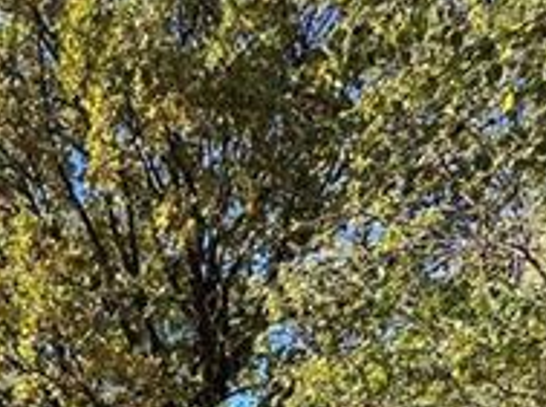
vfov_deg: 20.3
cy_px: 678
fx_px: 897
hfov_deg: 31.9
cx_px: 38
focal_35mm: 57
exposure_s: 1/629
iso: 40
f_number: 2.2
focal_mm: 2.22
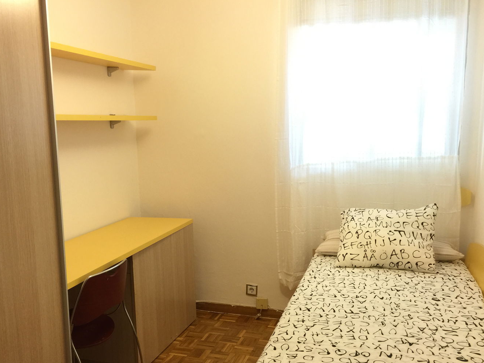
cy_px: 213
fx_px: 489
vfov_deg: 40.6
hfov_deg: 52.6
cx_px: 223
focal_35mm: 35
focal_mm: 4.15
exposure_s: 1/17
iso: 80
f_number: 2.2
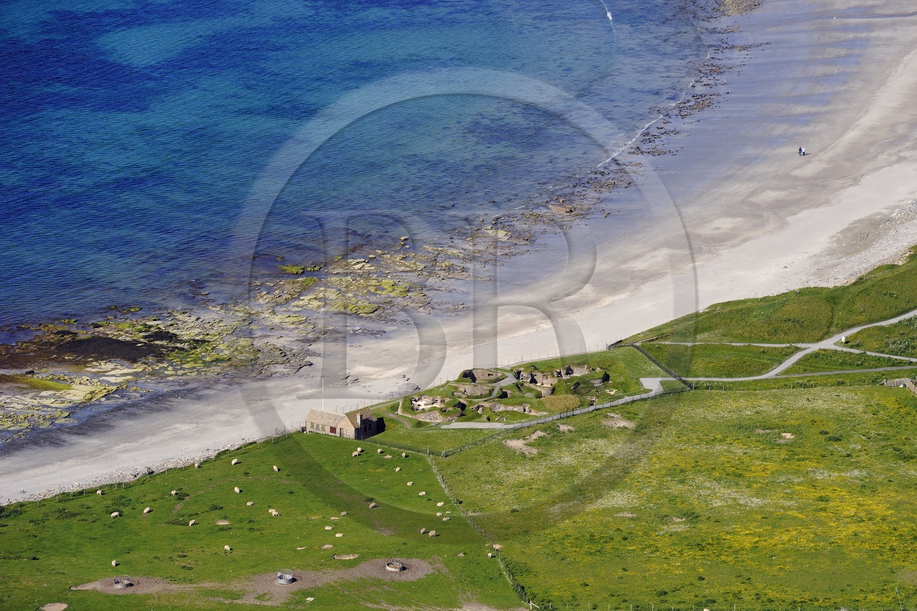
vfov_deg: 6.9
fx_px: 5093
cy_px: 306
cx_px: 458
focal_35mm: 200
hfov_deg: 10.3
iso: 400
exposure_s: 1/800
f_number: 8
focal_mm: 200
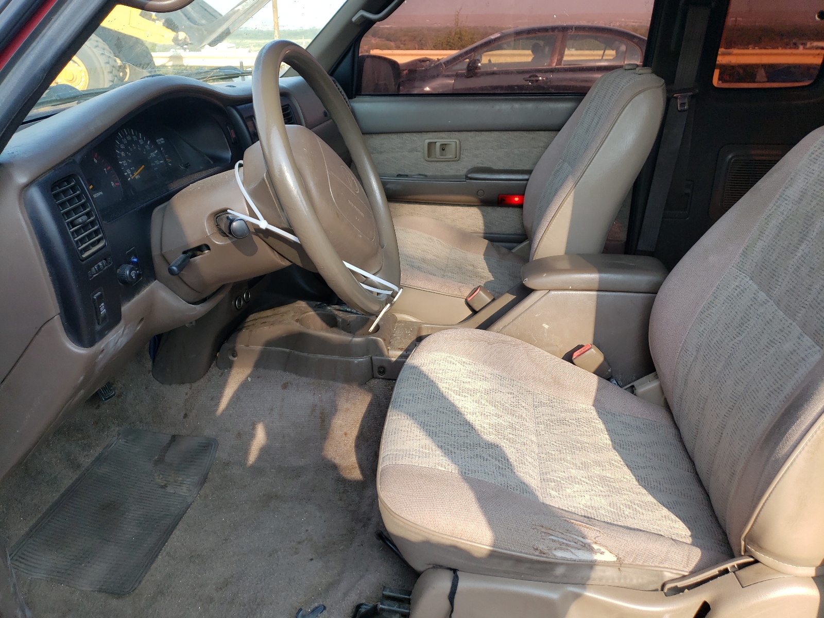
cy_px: 309
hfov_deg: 67.3
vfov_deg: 53.1
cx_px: 412
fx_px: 619
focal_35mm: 26
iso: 50
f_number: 1.5
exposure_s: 1/455
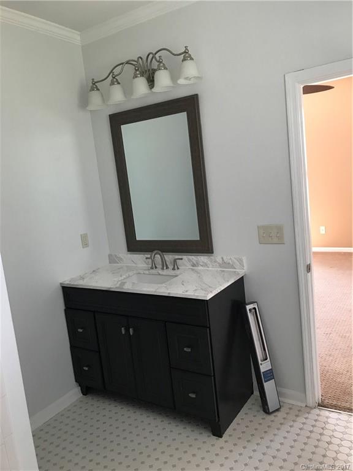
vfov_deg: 63.4
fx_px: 381
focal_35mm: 28
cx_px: 176
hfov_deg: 49.7
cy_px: 236
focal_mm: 3.99
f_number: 1.8
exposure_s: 1/20
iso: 40
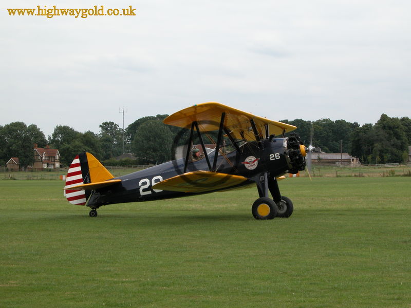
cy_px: 154
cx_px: 206
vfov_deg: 18.9
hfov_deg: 25.0
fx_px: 926
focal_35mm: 78
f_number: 6.1
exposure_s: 1/298
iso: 100
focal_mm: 19.9
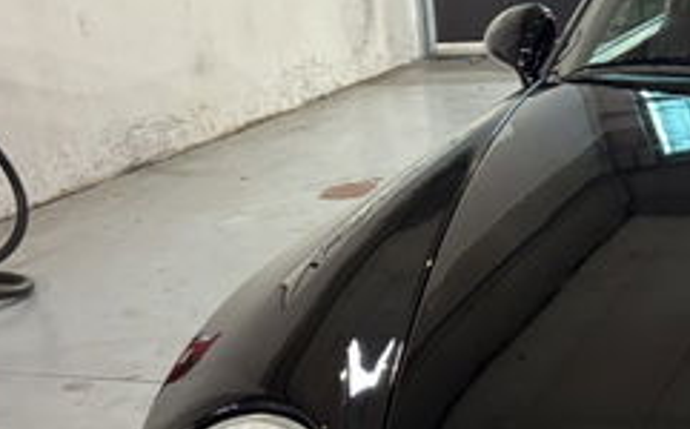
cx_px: 790
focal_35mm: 88
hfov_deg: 22.1
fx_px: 1653
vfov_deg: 14.2
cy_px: 566
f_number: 1.6
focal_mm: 5.96
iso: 200
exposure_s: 1/50
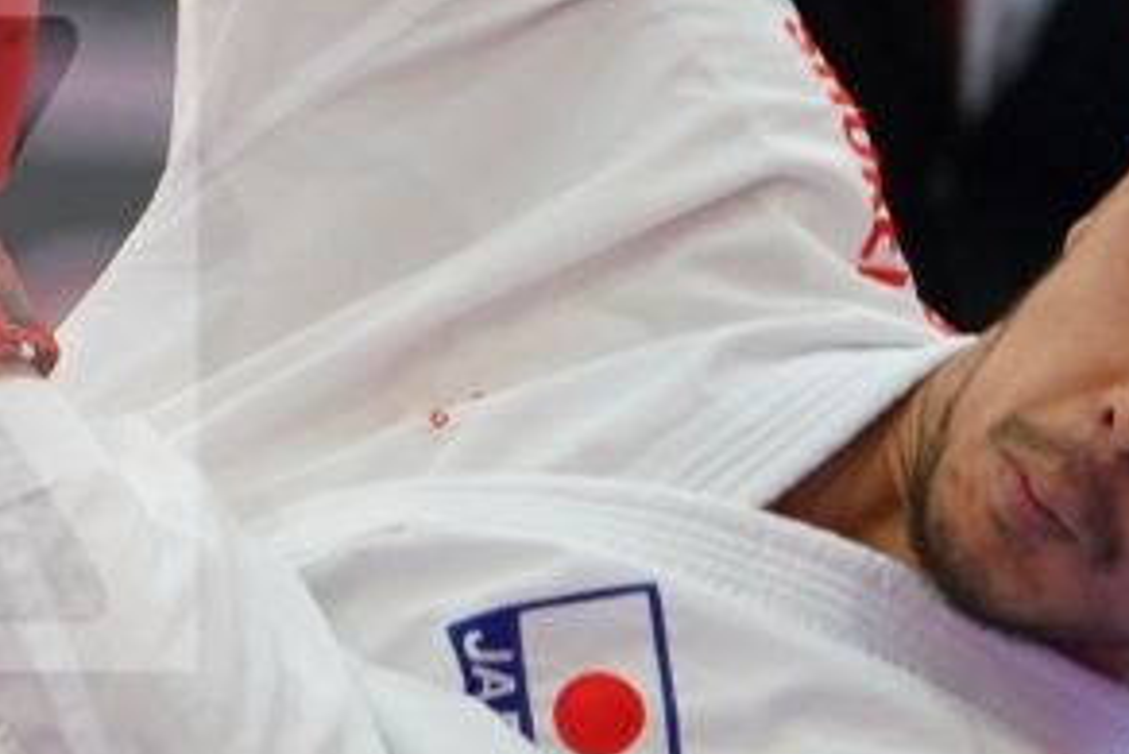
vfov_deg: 1.4
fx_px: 29995
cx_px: -1473
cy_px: 321
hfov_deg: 2.1
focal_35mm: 956
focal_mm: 155
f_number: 2.8
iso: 1600
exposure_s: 1/1000
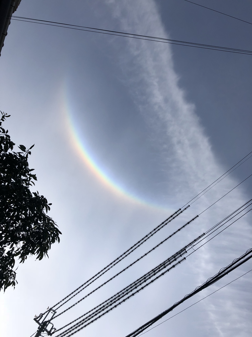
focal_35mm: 28
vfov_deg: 63.4
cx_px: 126
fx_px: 272
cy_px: 168
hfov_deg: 49.7
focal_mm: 3.99
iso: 25
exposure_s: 1/3040
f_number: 1.8
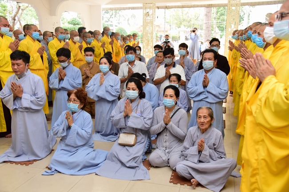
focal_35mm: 35
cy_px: 96
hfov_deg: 54.4
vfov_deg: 37.8
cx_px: 144
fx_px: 281
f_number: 4.5
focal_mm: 35
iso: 1000
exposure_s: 1/60
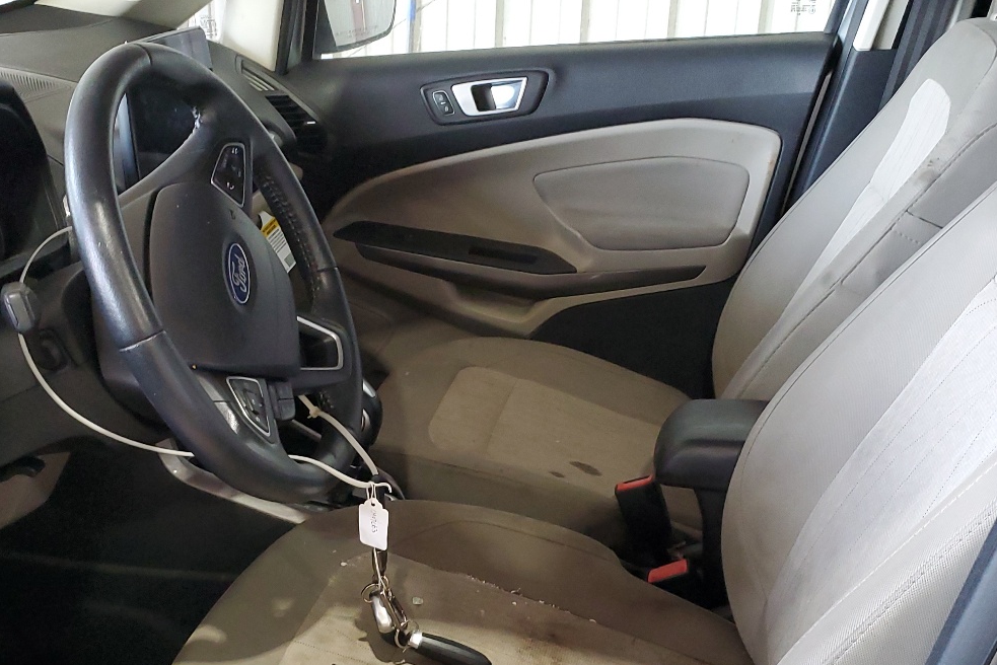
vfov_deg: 29.9
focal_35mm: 44
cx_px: 369
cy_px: 525
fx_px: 1219
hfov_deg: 44.1
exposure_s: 1/60.2
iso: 235
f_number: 1.5
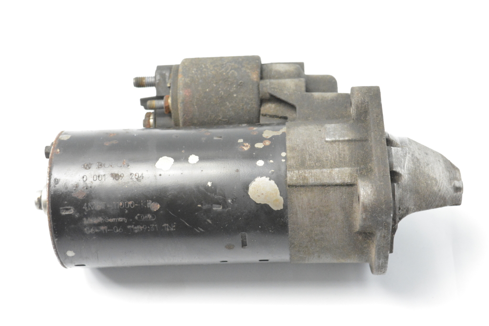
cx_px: 244
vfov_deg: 19.7
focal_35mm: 69
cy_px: 163
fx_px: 937
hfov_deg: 29.3
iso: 6400
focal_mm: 46
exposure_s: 1/250
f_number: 8
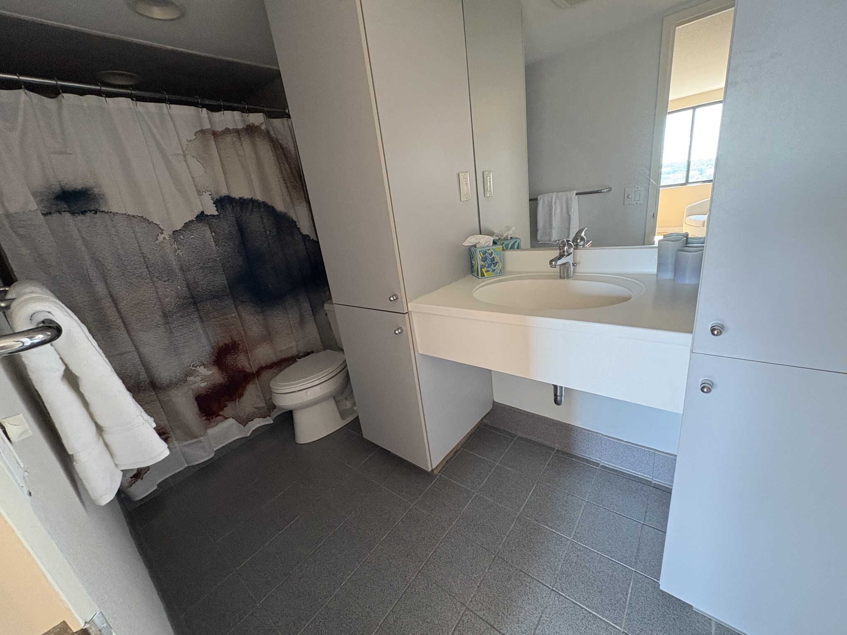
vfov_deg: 85.7
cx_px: 424
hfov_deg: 102.1
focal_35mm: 14
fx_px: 343
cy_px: 318
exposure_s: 1/60
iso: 400
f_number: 2.2
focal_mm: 2.22
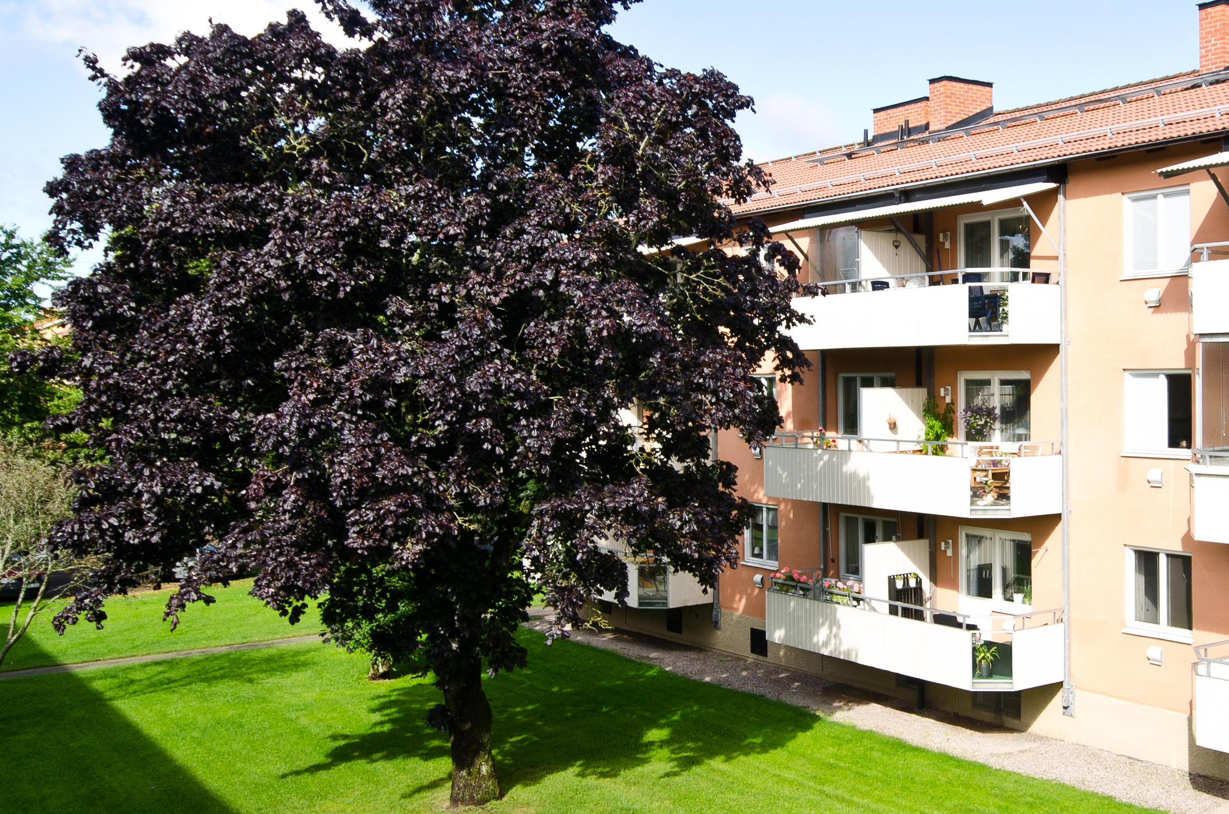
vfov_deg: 32.4
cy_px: 386
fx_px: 1398
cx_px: 928
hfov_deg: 45.7
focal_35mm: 41
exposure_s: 1/100
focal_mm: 13
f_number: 8
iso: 100
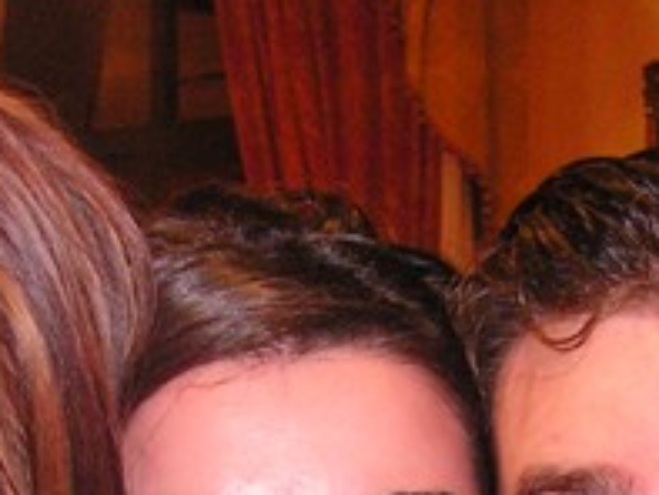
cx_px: 328
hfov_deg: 13.5
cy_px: 860
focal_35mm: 146
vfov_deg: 9.7
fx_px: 2781
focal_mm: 6
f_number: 3.2
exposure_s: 1/40
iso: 200
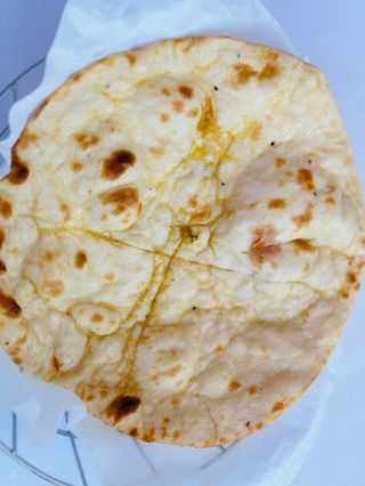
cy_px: 243
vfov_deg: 39.6
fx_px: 674
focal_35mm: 48
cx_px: 182
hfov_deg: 30.3
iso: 125
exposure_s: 1/100
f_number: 1.78
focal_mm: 6.86
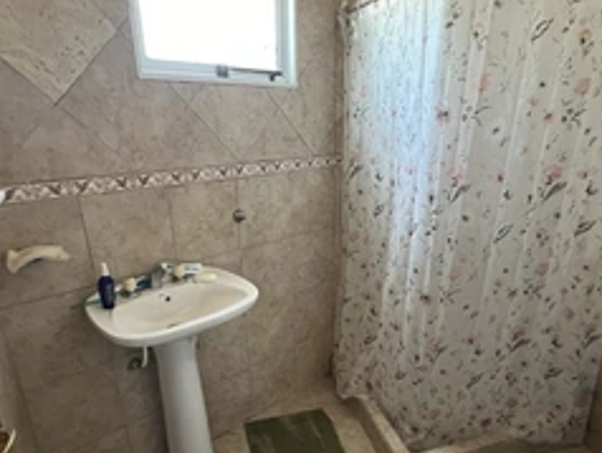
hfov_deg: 71.3
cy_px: 299
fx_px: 418
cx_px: 336
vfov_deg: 55.8
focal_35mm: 24
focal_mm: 1.57
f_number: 1.8
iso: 640
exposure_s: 1/60
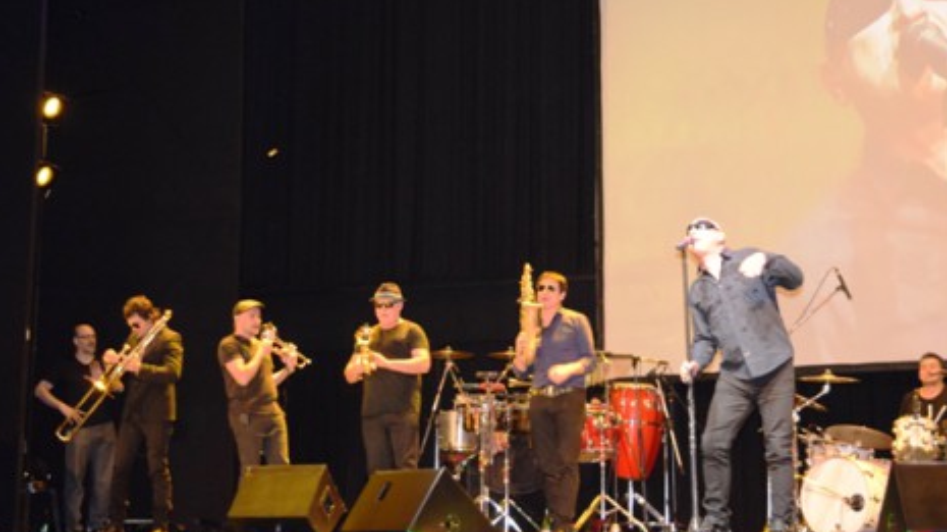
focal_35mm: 69
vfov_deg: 17.4
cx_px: 513
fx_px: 1732
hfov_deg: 30.6
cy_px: 241
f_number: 4.8
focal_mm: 40
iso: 2500
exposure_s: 1/60
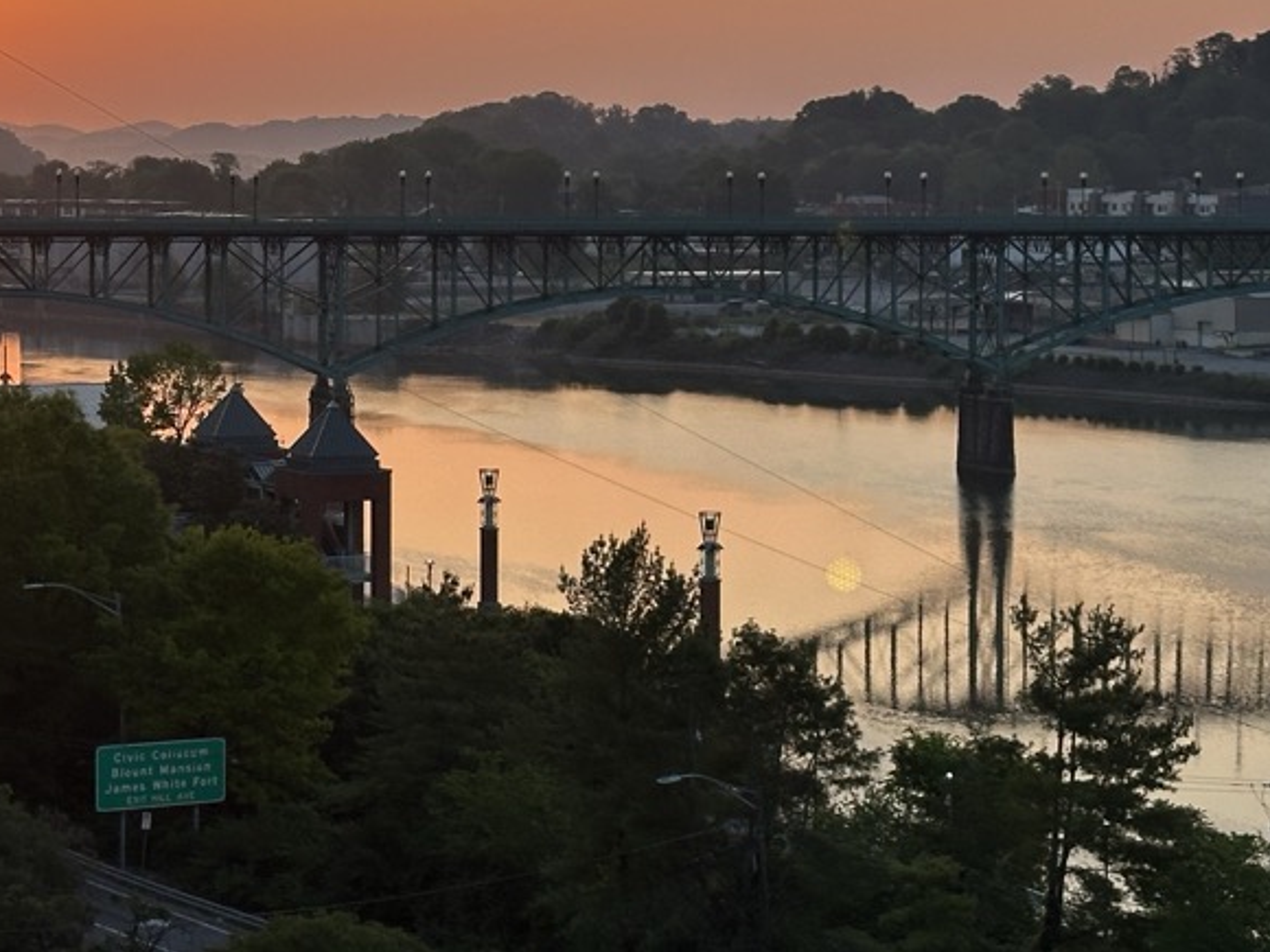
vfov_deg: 13.9
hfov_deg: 18.4
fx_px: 3889
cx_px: 296
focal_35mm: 106
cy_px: 254
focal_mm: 6.86
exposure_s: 1/1517
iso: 64
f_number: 1.78
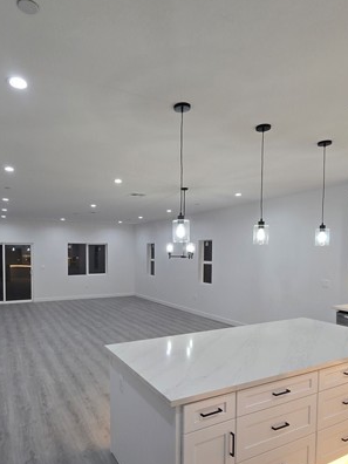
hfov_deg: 62.8
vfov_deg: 78.6
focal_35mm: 21
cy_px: 264
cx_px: 138
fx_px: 281
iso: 64
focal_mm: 2.2
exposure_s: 1/60
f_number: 2.2
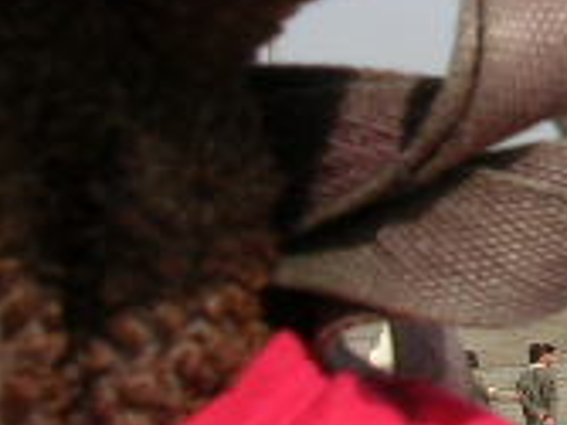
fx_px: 2881
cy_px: -184
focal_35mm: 176
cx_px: 1083
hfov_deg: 10.4
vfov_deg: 8.3
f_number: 6.1
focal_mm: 7.1
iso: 50
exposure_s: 1/275
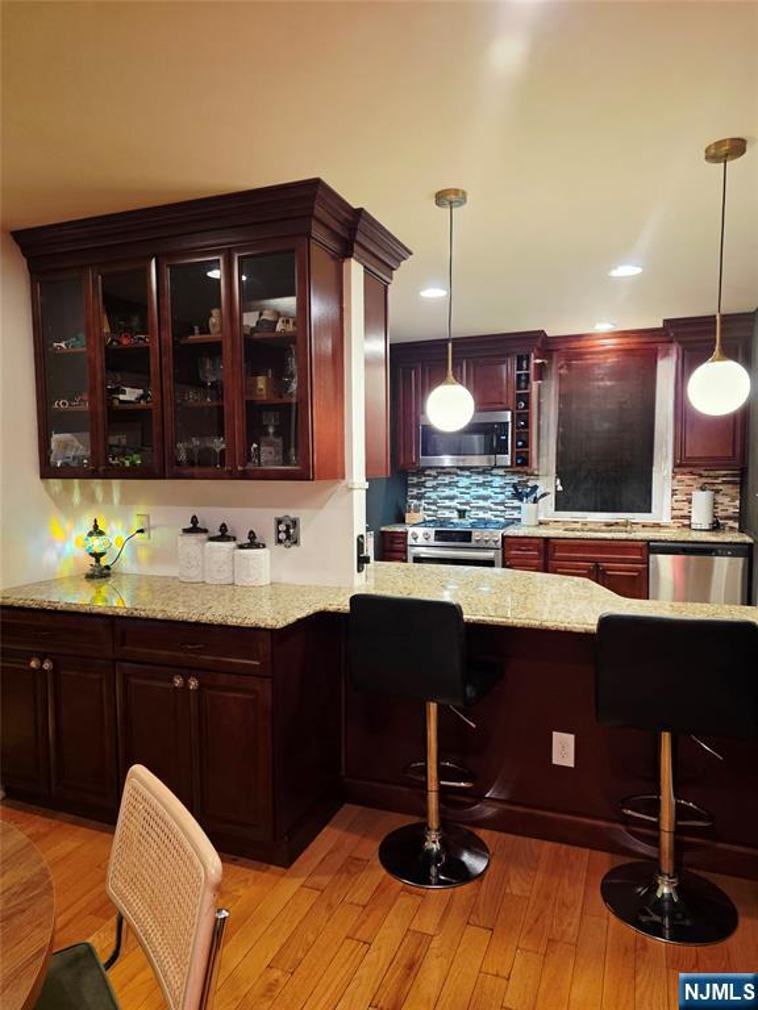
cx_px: 379
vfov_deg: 73.9
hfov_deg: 58.9
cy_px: 505
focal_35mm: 23
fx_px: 672
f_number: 1.7
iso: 320
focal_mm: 6.25
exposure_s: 1/50.3
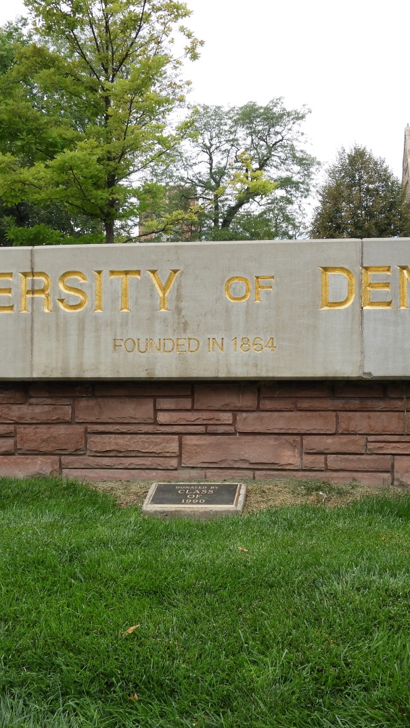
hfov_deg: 23.5
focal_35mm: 51
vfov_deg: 40.6
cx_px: 186
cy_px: 364
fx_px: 985
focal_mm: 6.3
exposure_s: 1/200
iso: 100
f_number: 3.8
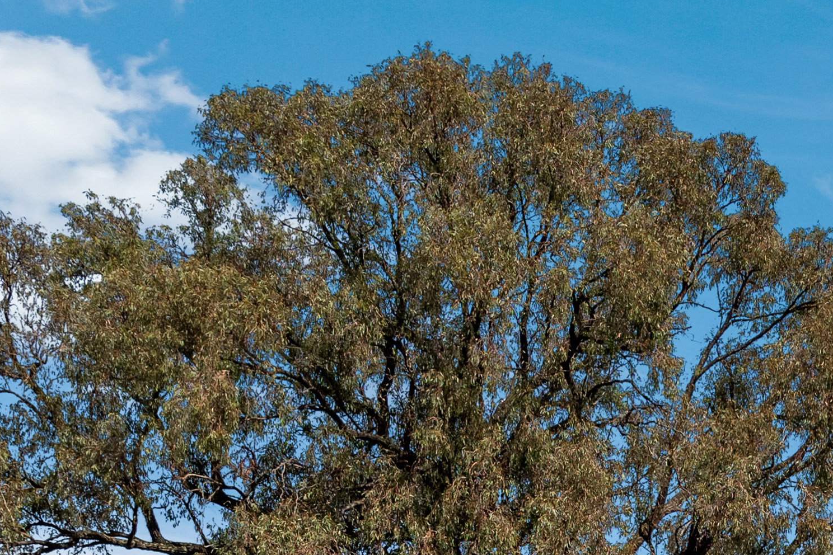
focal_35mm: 125
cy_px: 1038
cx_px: 1192
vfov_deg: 10.3
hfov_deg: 15.3
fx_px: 2892
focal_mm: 31
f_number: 6.3
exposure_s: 1/1000
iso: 200
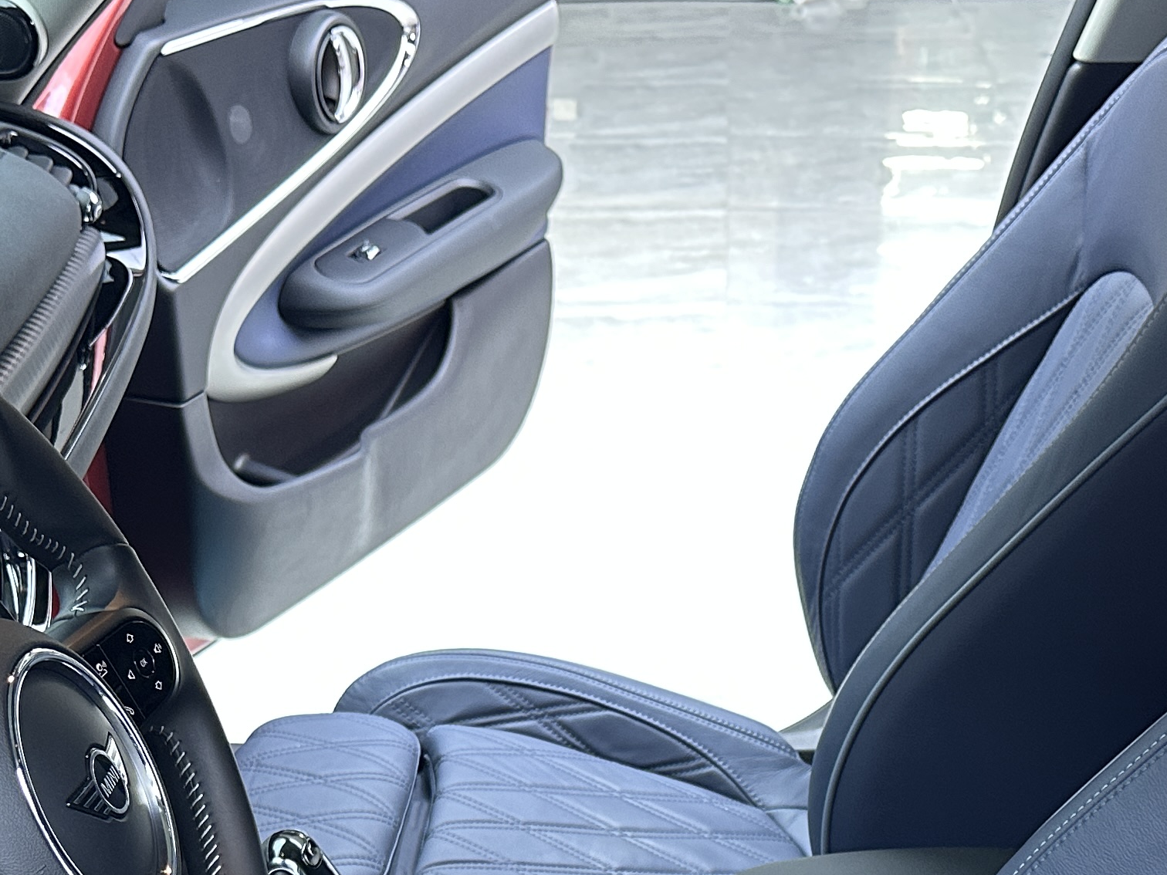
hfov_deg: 30.3
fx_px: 2158
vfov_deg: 21.1
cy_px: 1096
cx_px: 556
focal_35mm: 64
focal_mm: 6.86
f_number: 1.78
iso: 200
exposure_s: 1/50
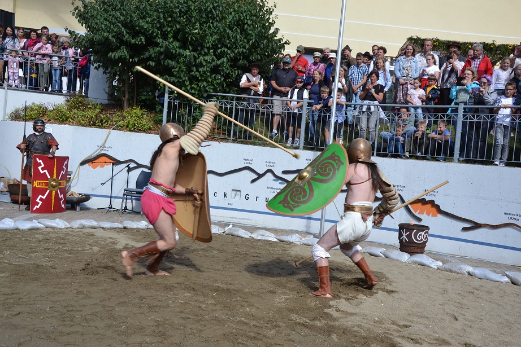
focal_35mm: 38
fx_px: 543
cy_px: 174
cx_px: 260
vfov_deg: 35.5
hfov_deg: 51.3
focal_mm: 25
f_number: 7.1
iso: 100
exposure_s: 1/200
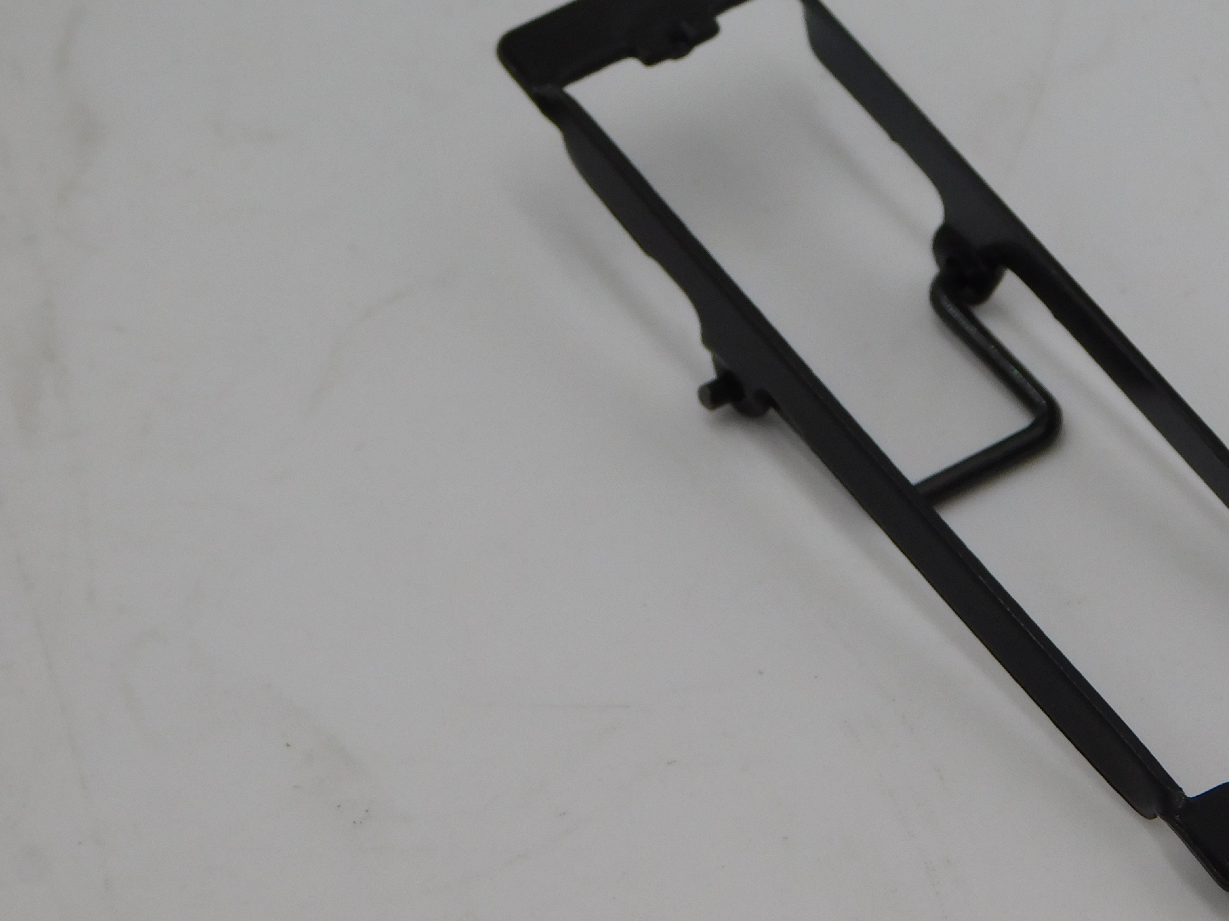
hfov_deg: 9.7
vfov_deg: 7.3
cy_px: 486
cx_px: 929
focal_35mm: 203
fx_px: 7207
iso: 125
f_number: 5
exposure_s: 1/125
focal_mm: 23.7
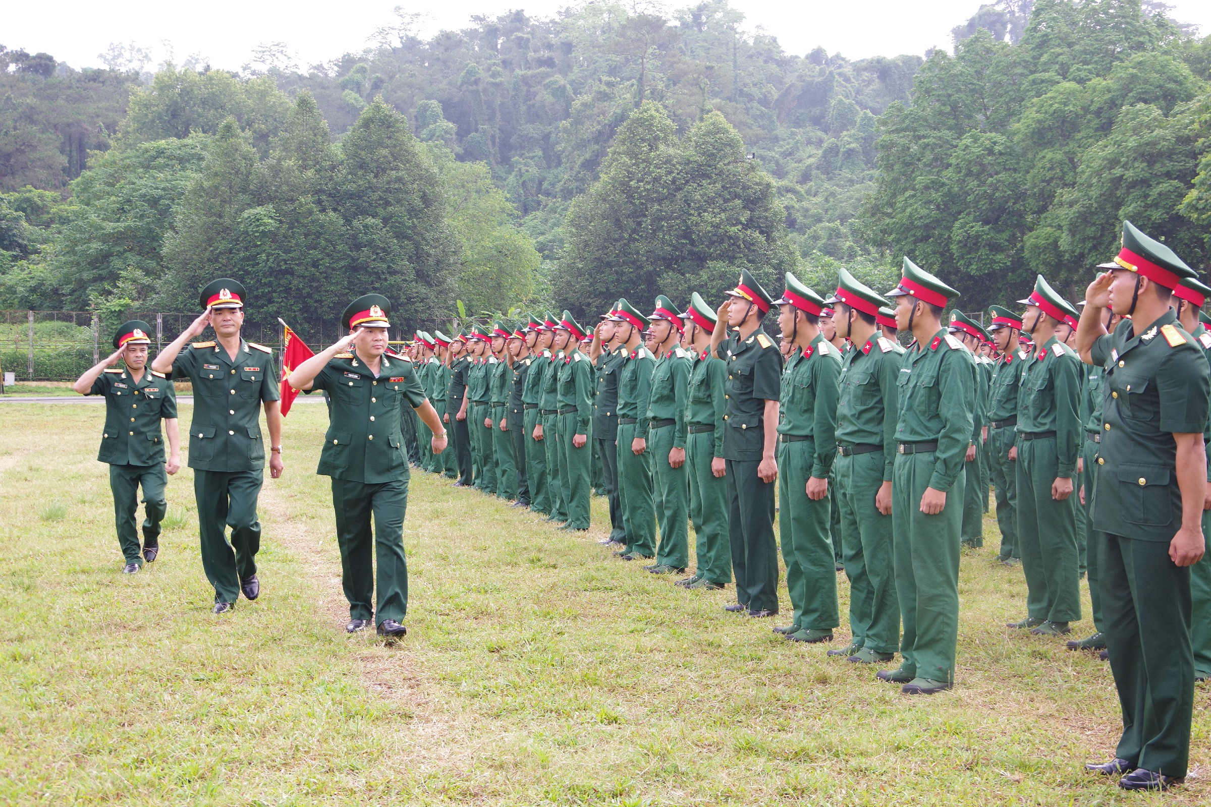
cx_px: 606
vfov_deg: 29.2
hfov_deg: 42.7
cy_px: 404
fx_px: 1547
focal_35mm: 46
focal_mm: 31
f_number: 7.1
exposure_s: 1/200
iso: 400
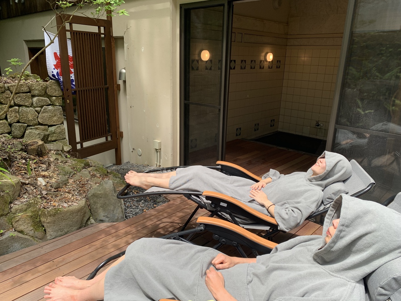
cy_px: 150
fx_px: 301
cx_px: 200
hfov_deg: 67.3
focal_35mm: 26
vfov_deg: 53.1
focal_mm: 4.25
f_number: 1.8
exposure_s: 1/234
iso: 25
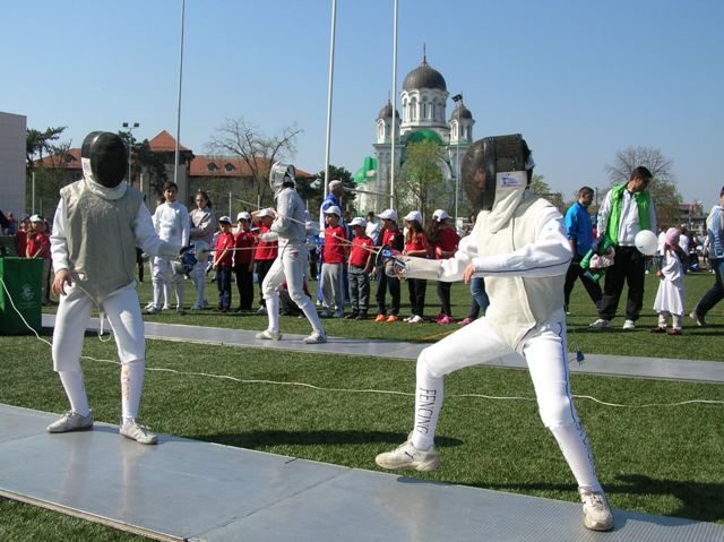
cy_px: 271
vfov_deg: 34.3
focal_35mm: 42
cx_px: 362
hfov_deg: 44.8
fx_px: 878
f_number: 3.9
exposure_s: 1/684
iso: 50
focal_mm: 6.9
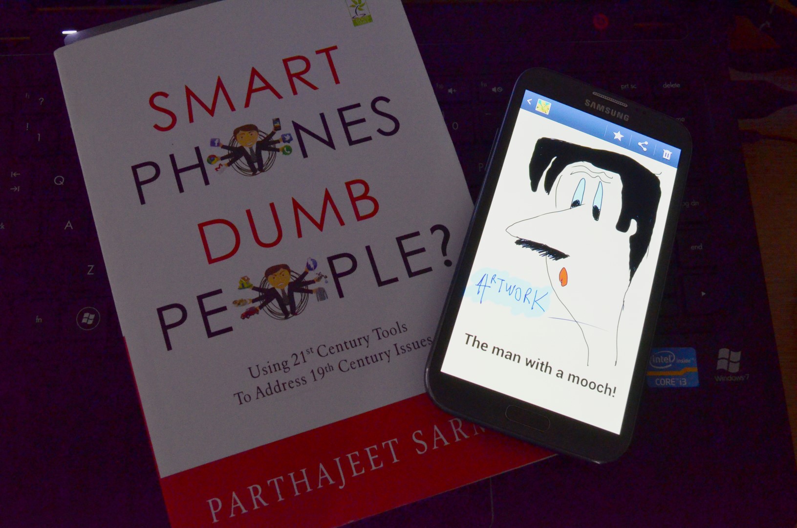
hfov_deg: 49.6
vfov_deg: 34.1
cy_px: 264
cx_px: 398
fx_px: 862
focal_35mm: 39
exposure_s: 1/30
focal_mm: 26
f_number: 7.1
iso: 2500
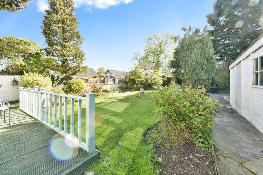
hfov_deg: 104.2
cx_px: 132
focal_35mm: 14
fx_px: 102
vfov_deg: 81.3
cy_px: 88
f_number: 13
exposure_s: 1/80
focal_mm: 14
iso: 500
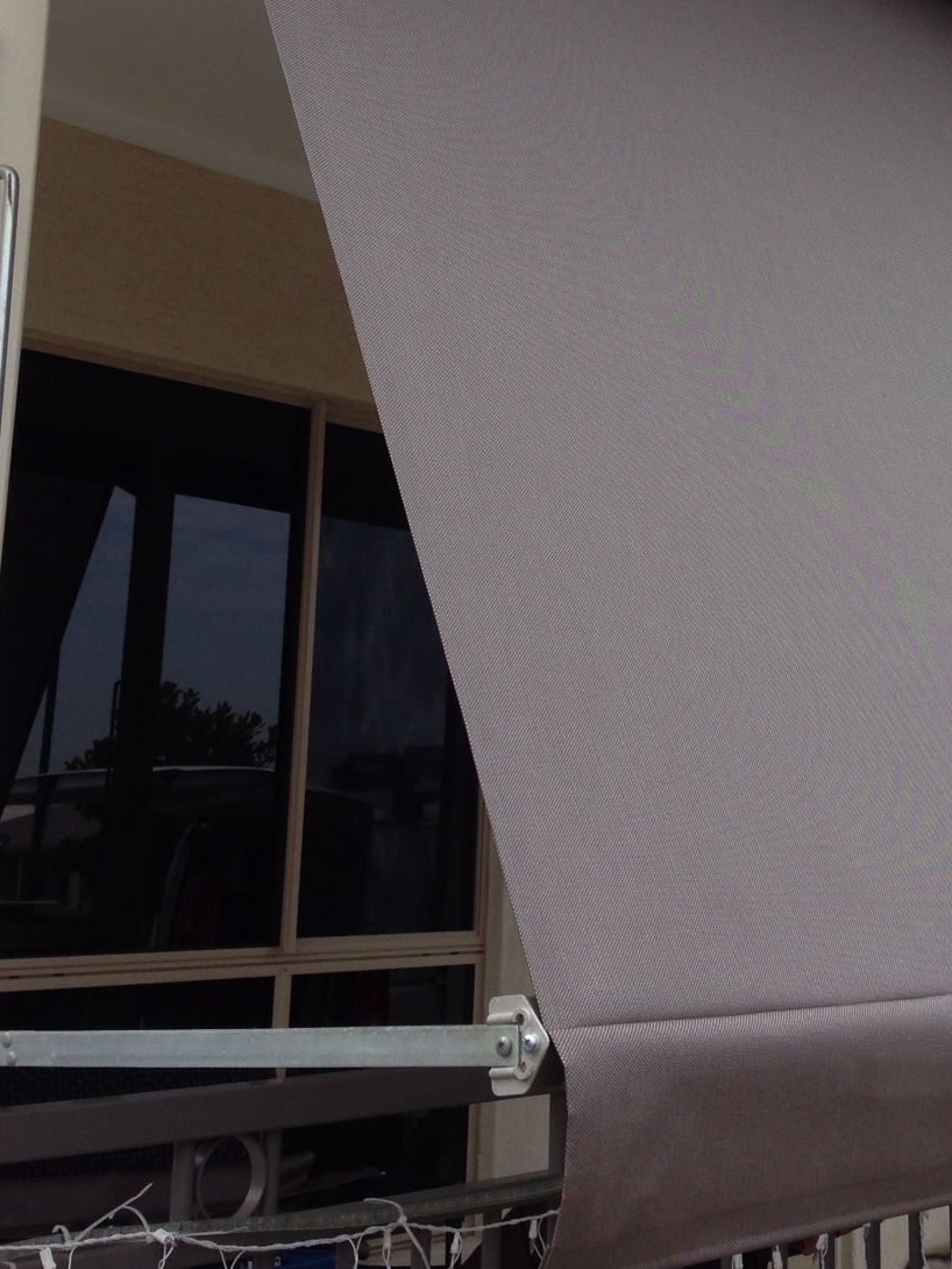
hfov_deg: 23.2
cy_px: 318
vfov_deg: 30.7
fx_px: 2273
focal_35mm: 62
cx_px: 805
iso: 64
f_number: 2.4
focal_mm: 4.13
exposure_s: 1/1004
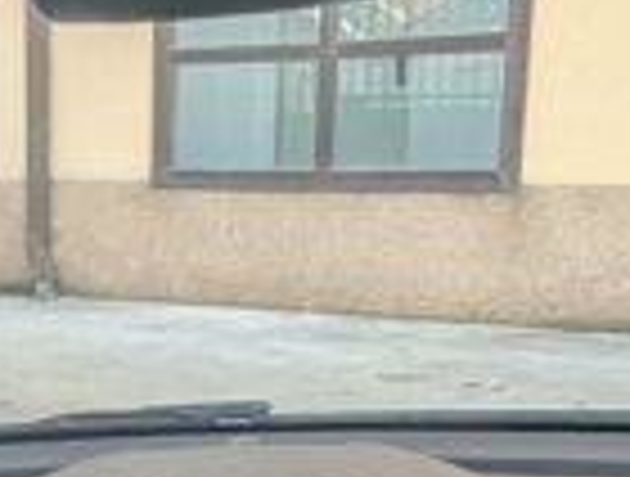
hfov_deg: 18.4
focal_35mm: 95
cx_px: -302
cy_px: 695
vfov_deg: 14.7
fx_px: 1735
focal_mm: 1.95
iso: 44
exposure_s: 1/267
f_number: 2.2
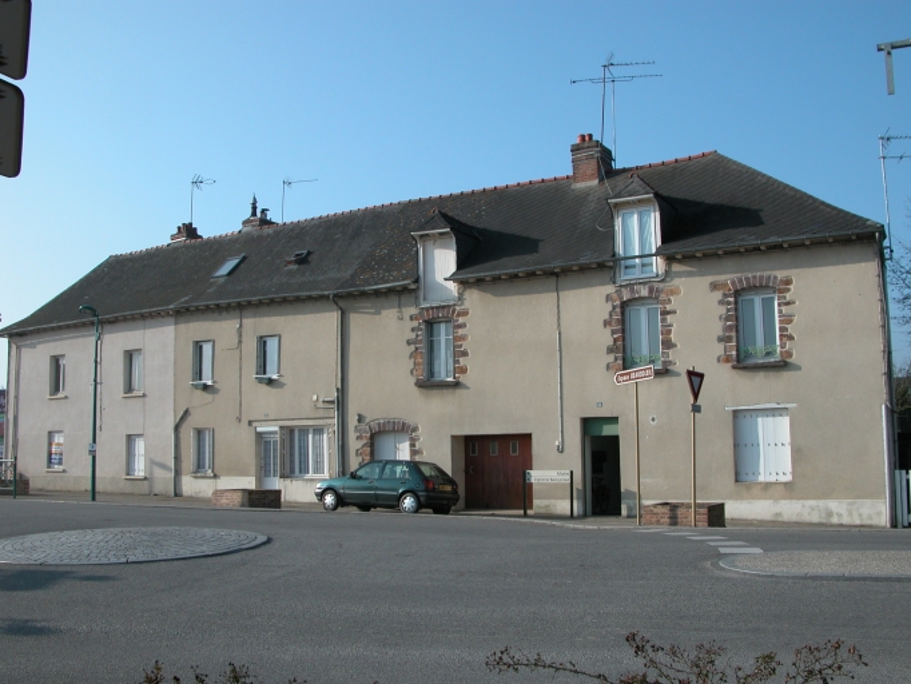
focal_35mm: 35
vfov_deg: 40.7
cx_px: 456
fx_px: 921
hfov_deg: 52.6
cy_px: 342
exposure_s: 1/314
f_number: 6.3
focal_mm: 8.9
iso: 100
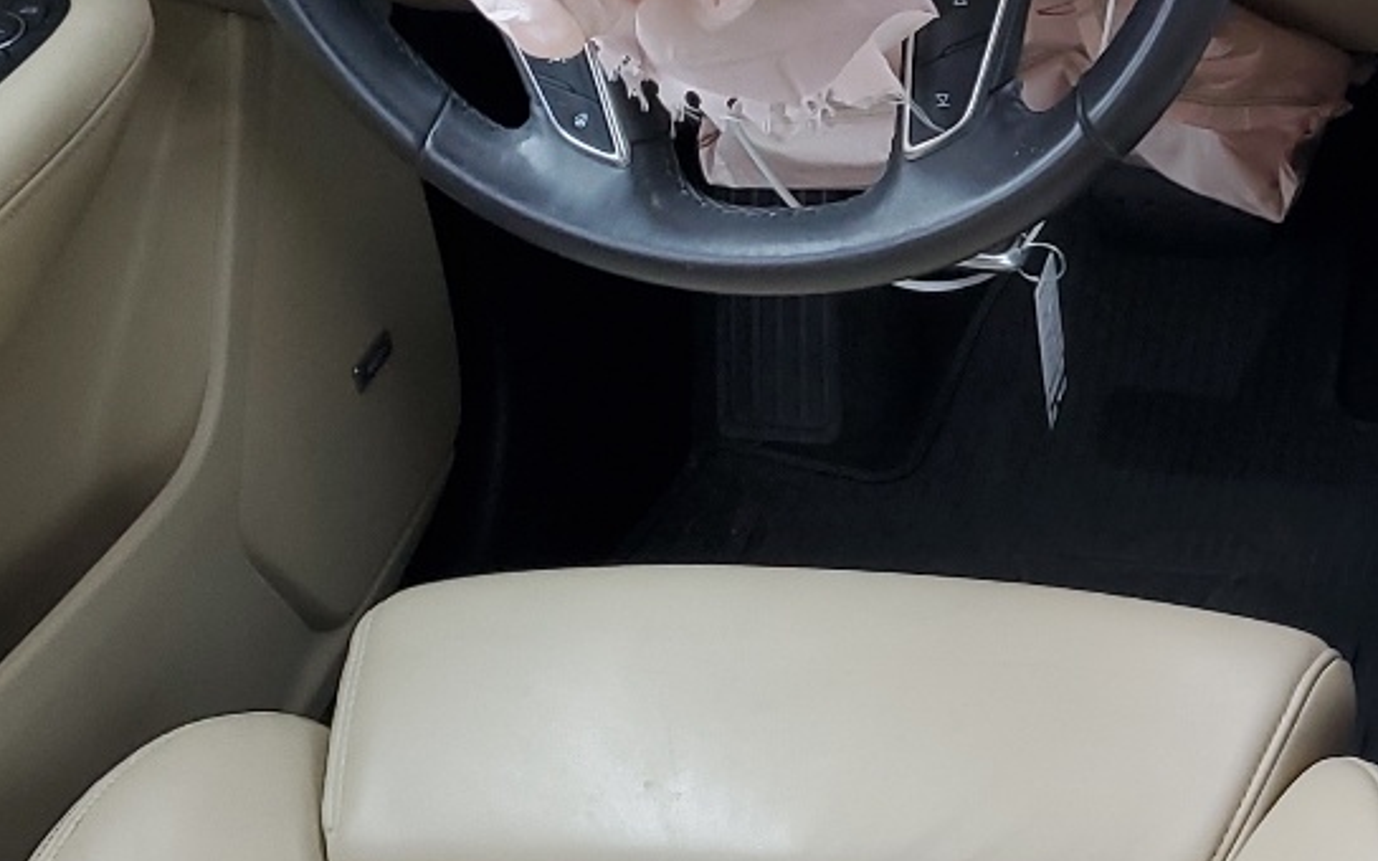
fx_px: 3042
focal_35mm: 81
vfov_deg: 16.1
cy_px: 504
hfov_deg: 22.9
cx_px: 1763
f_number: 1.5
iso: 59
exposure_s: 1/60.2
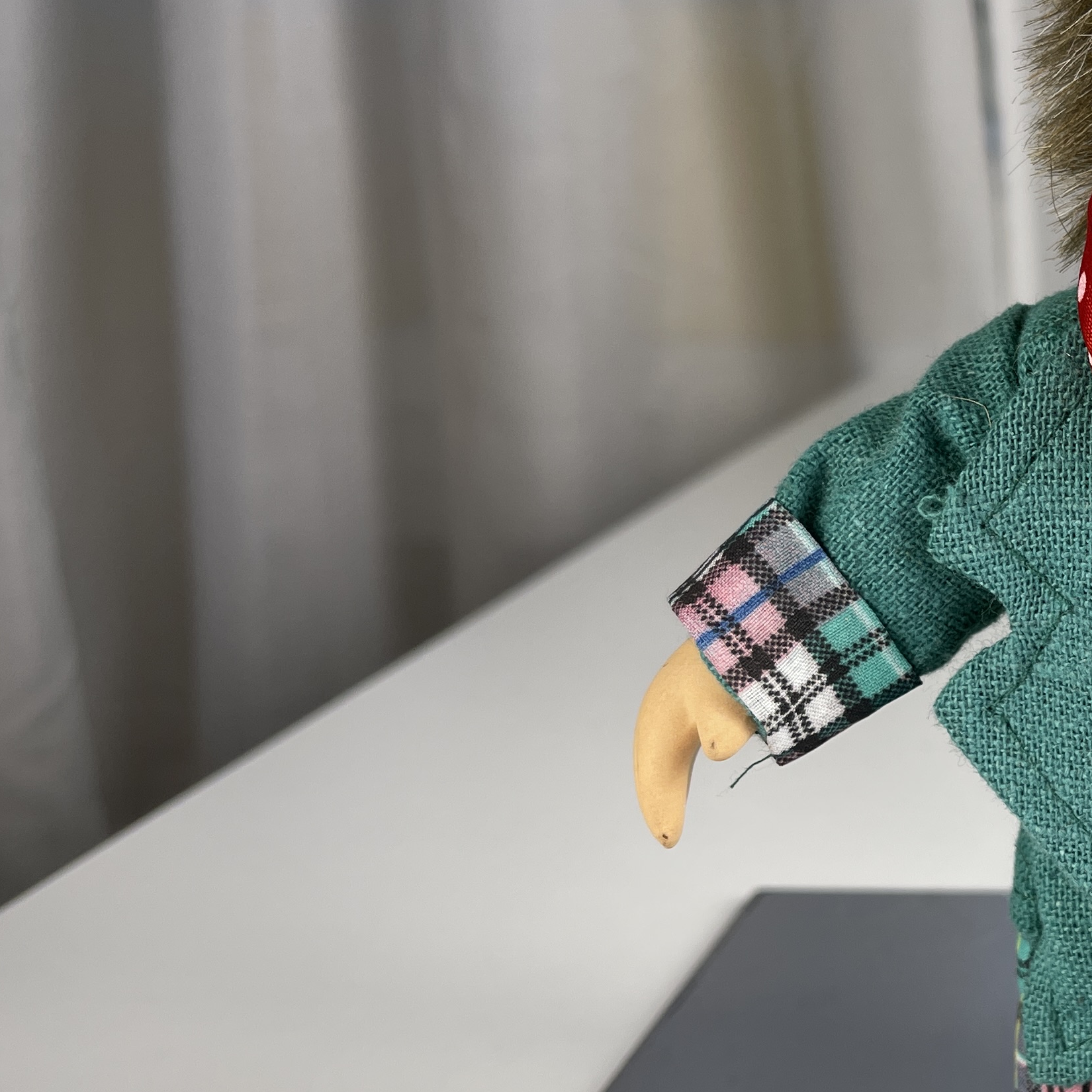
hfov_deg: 27.9
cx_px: 1296
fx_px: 1927
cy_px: 553
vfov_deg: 31.6
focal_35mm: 54
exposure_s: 1/100
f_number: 1.6
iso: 40
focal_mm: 5.1
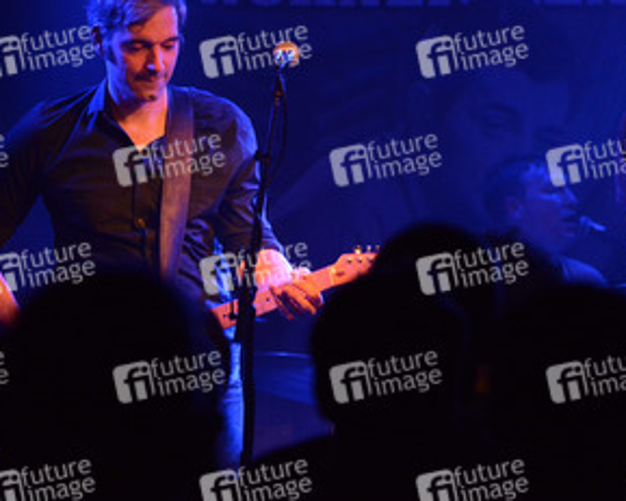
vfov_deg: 7.5
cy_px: 215
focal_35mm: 205
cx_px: 415
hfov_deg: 9.4
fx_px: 3797
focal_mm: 140
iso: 6400
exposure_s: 1/250
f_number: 4.5
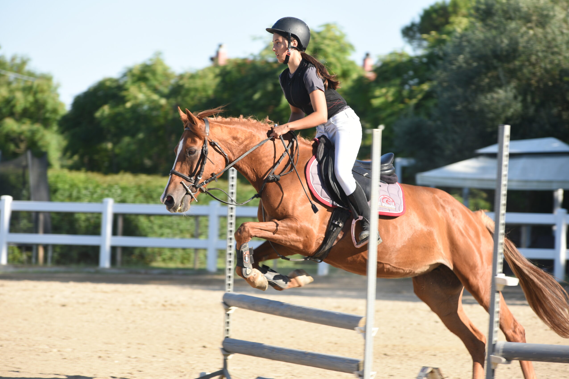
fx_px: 3177
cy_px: 190
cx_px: 286
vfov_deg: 6.8
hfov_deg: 10.2
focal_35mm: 201
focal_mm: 200
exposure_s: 1/250
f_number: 6.3
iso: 160
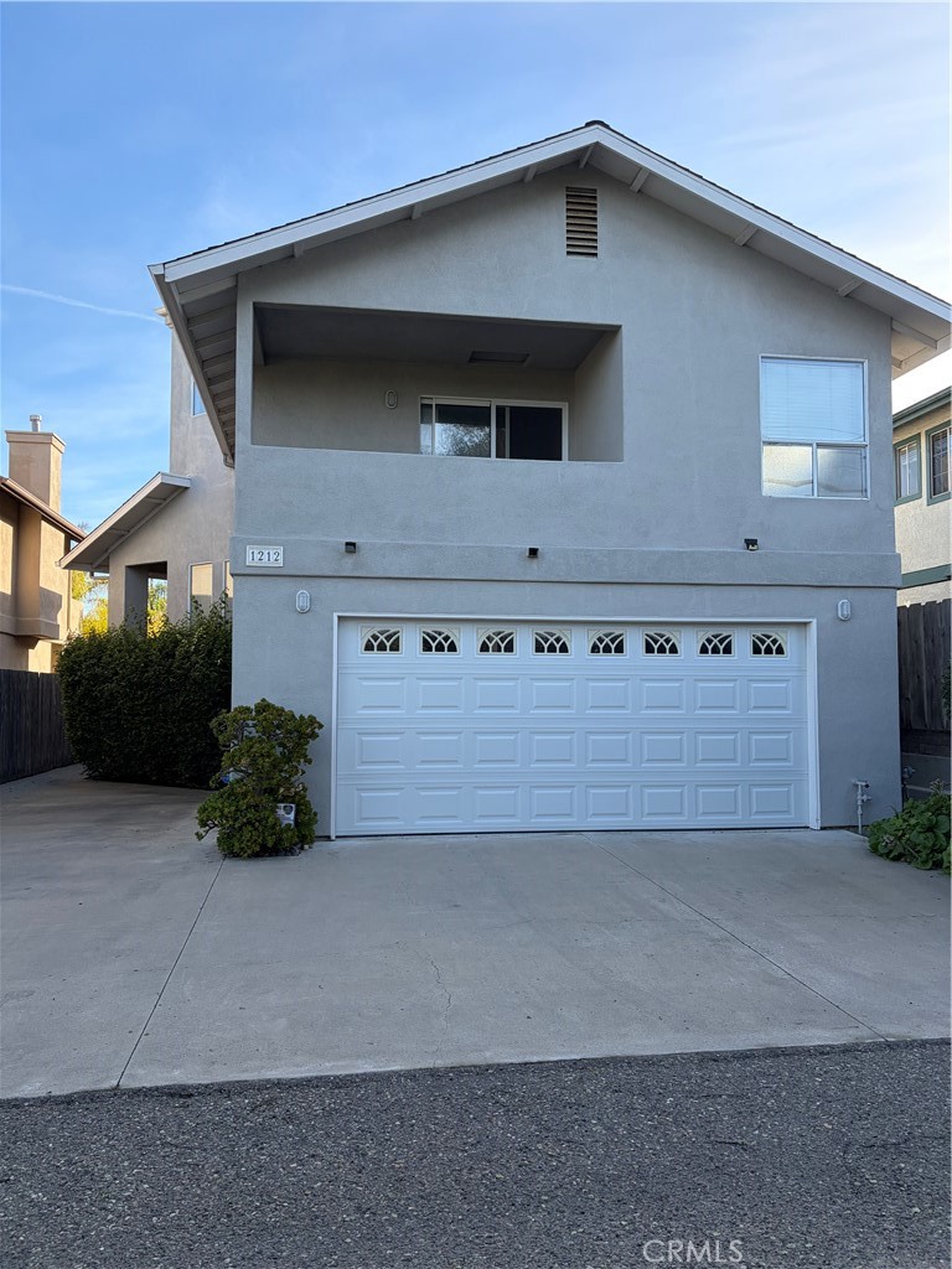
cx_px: 476
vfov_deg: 67.3
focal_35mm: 26
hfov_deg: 53.1
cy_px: 634
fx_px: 953
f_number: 1.6
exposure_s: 1/1217
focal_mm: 5.96
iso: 64
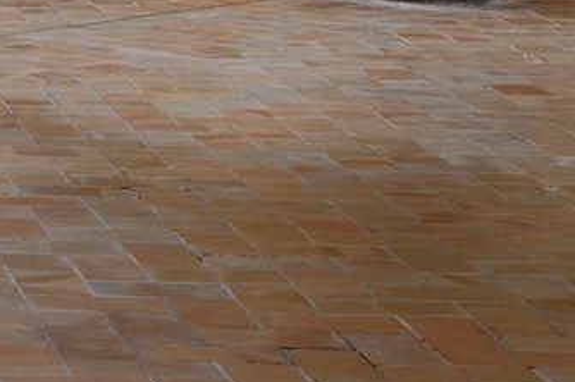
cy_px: -427
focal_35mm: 211
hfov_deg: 8.9
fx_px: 3367
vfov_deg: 6.3
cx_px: -773
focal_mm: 44
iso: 1600
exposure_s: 1/13
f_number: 5.6
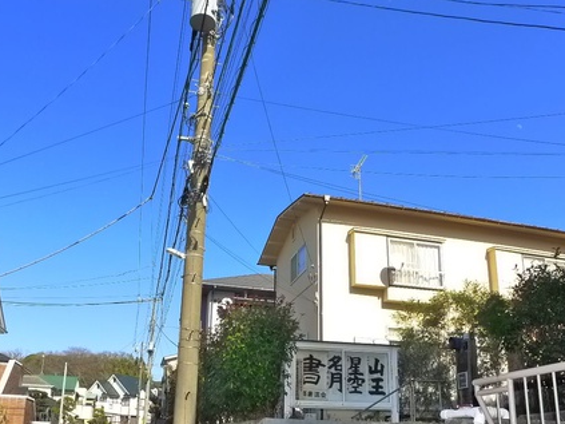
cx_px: 278
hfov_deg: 43.9
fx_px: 702
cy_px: 299
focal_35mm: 43
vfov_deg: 33.1
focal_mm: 5.5
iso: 400
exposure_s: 1/500
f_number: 4
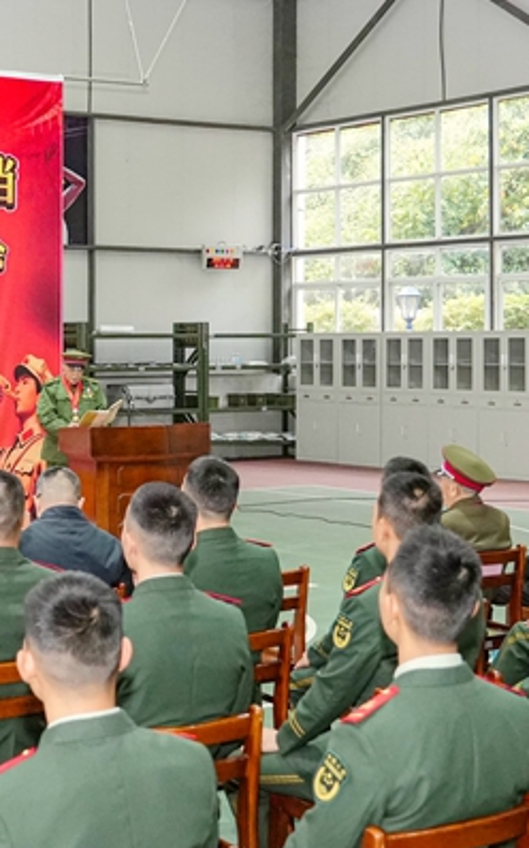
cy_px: 423
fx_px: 1385
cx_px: 28
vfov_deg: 34.0
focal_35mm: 60
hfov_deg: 21.1
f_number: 4
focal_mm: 26
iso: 5000
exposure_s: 1/160
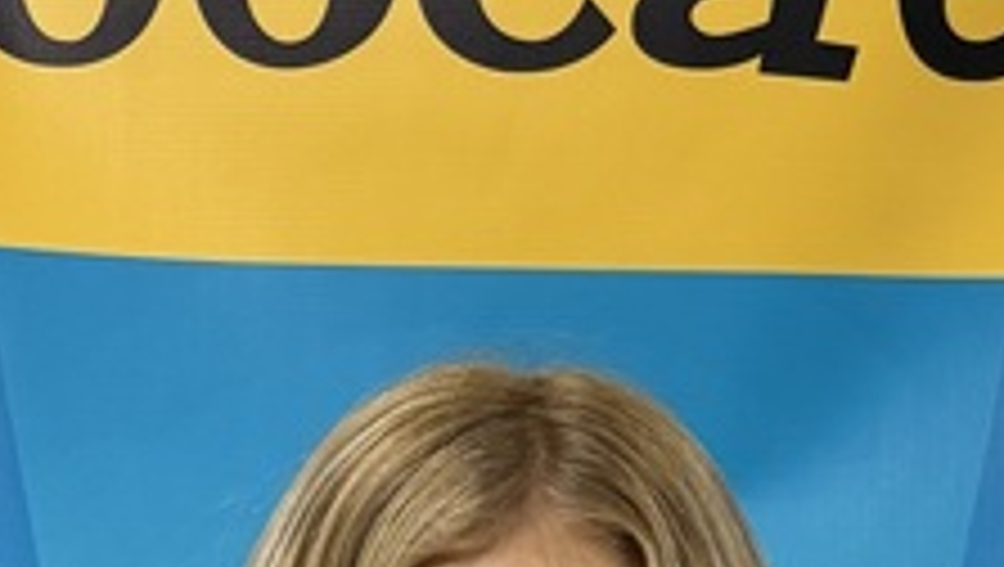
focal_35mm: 130
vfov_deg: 8.9
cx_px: 509
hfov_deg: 16.5
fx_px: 3465
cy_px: 1066
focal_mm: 5.96
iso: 250
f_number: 1.6
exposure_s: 1/60
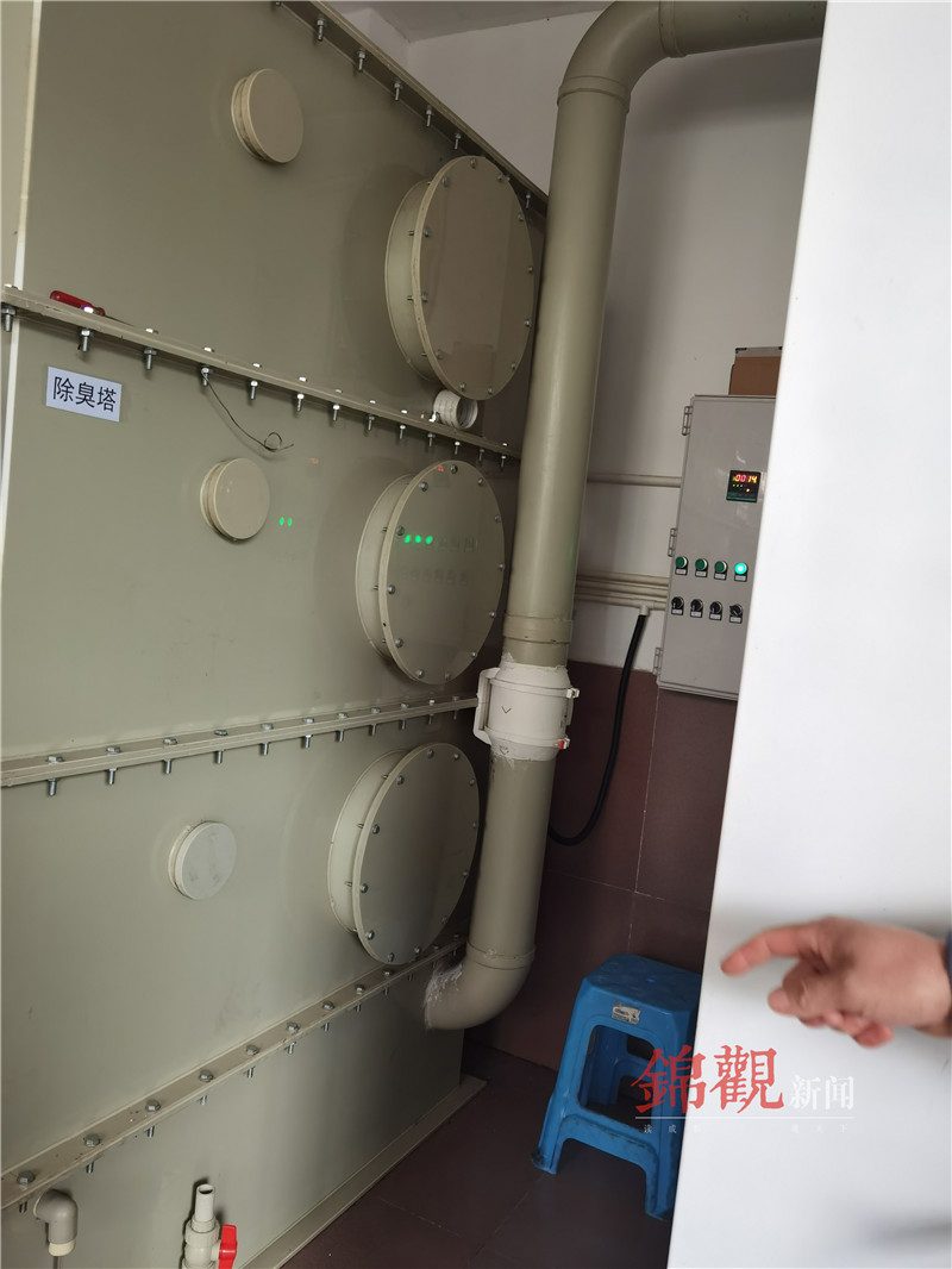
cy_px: 634
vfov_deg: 65.3
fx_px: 990
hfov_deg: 51.4
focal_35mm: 27
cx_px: 476
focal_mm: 6.71
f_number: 1.9
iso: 320
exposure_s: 1/50
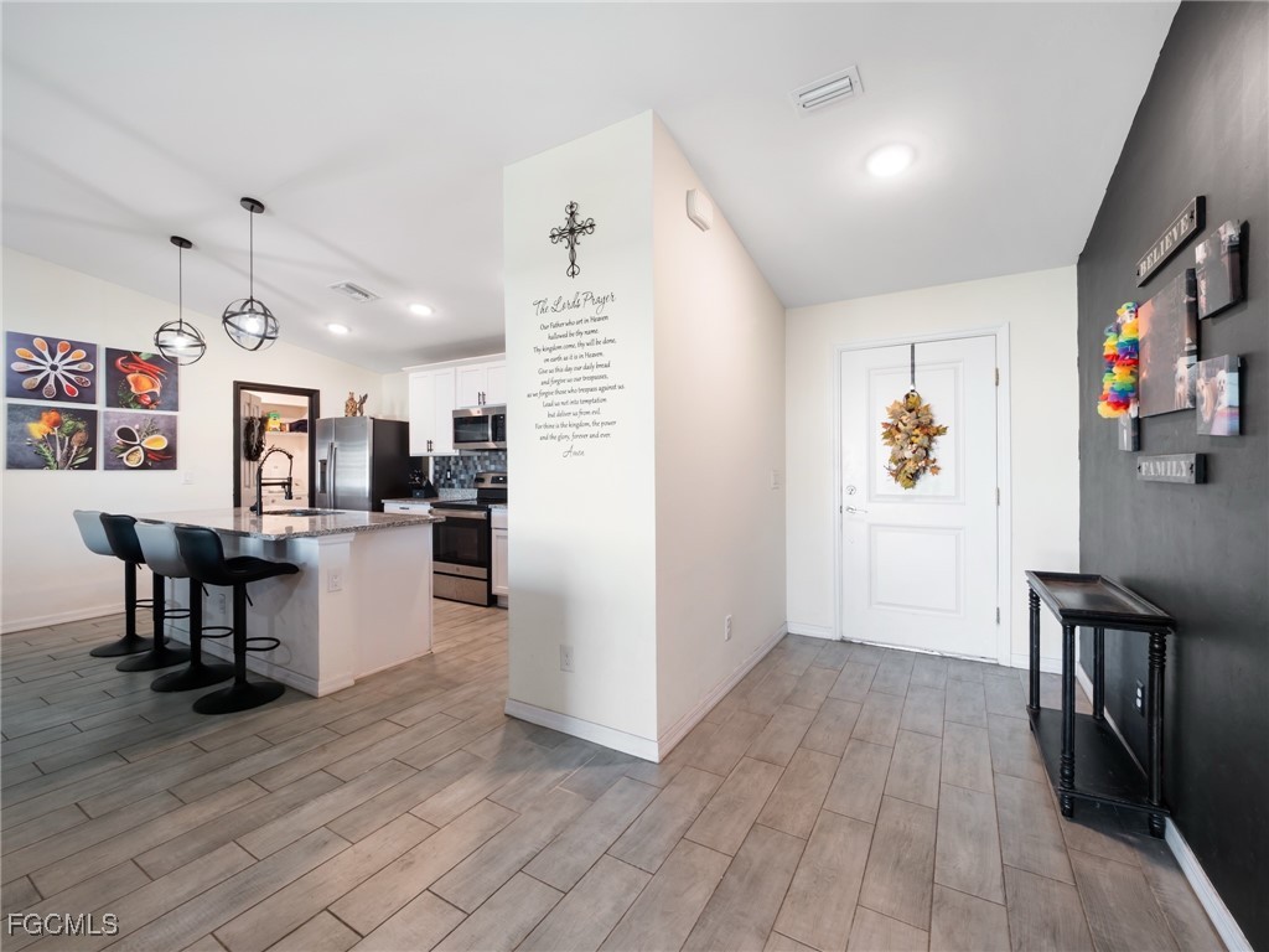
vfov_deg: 85.7
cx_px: 634
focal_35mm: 14
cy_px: 476
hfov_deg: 102.1
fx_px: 513
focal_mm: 7
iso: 200
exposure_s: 1/2
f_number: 7.1
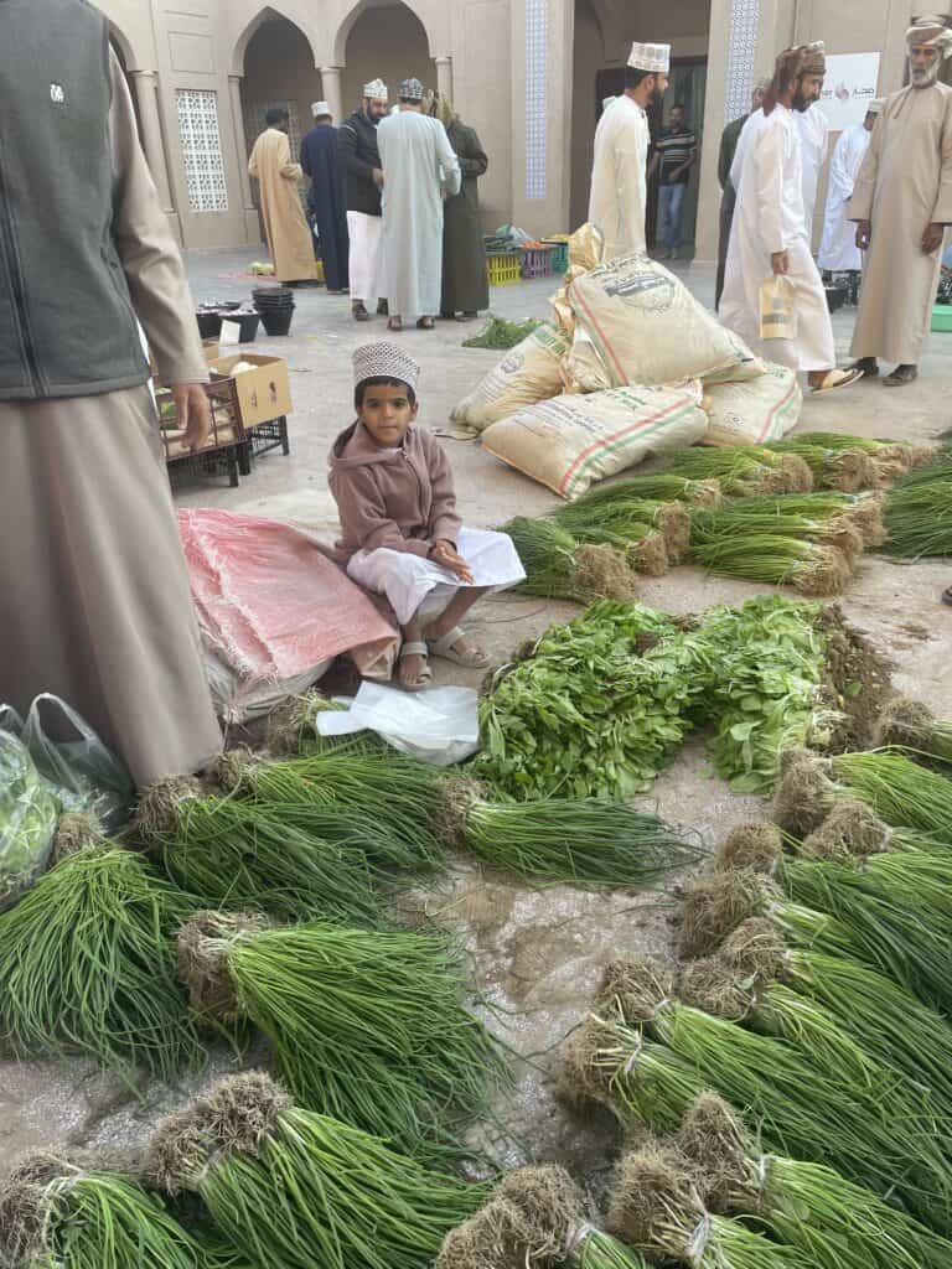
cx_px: 476
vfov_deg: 67.3
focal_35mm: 26
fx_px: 953
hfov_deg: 53.1
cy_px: 634
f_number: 1.6
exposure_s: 1/139
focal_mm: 4.2
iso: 32
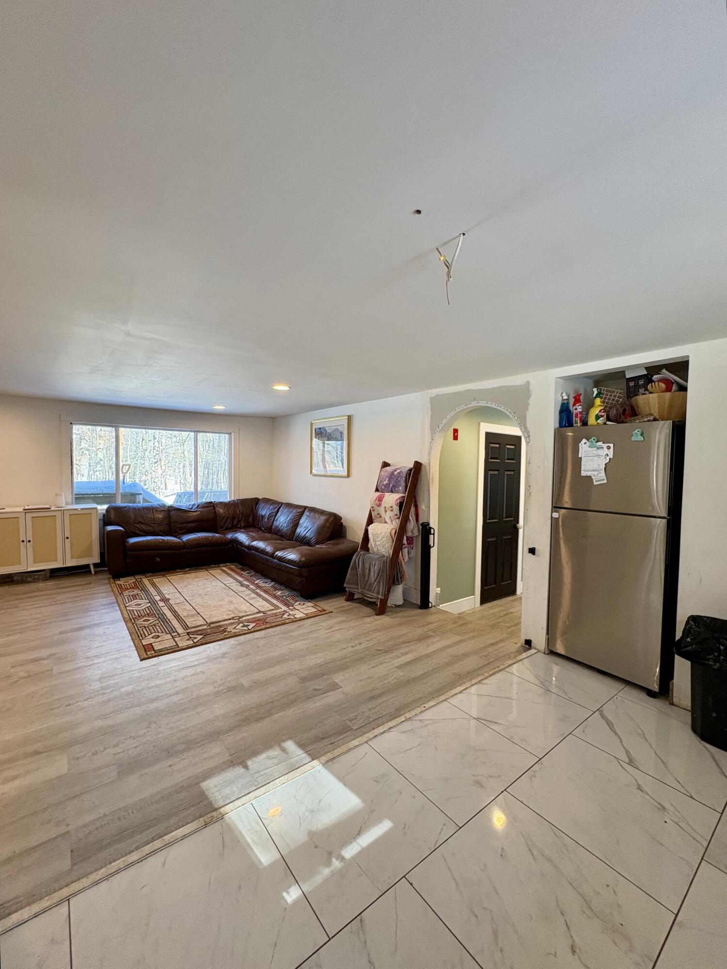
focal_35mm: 14
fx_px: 392
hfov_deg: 85.7
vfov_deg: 102.1
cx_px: 364
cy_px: 484
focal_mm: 2.22
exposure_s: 1/120
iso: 250
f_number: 2.2
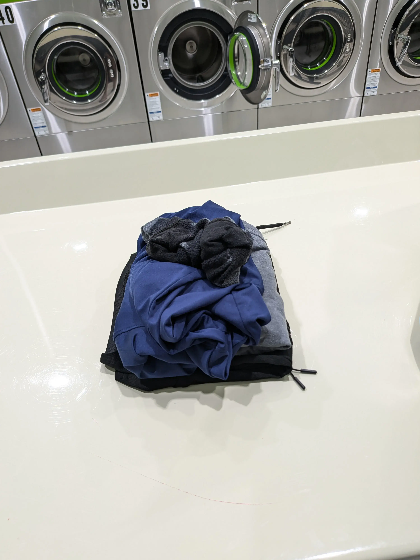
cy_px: 280
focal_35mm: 24
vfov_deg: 71.6
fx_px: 388
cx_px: 210
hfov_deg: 56.8
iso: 55
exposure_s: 1/109
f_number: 1.7
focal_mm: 4.53
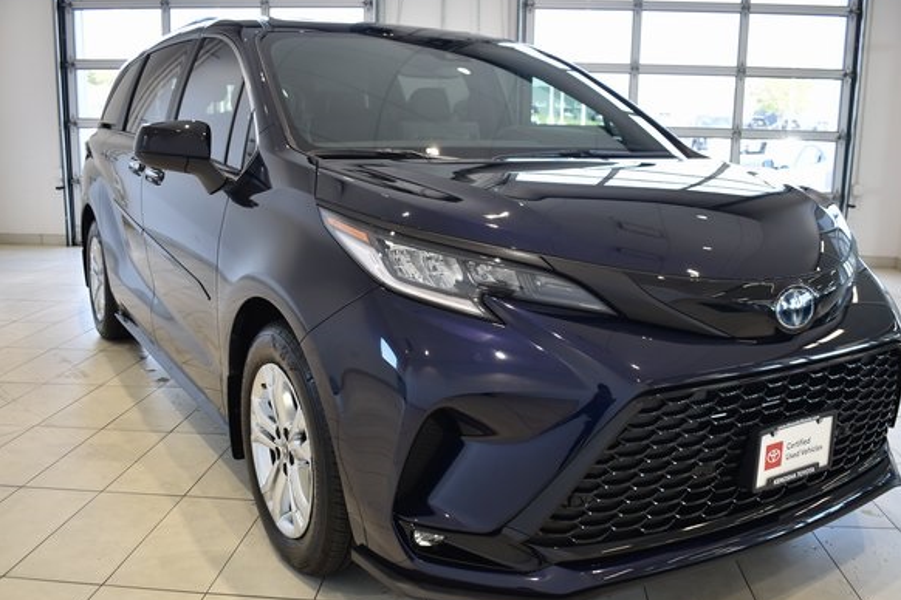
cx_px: 468
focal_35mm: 33
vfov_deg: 40.0
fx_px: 826
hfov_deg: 57.2
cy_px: 307
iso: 100
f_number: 3.8
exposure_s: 1/30
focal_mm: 20
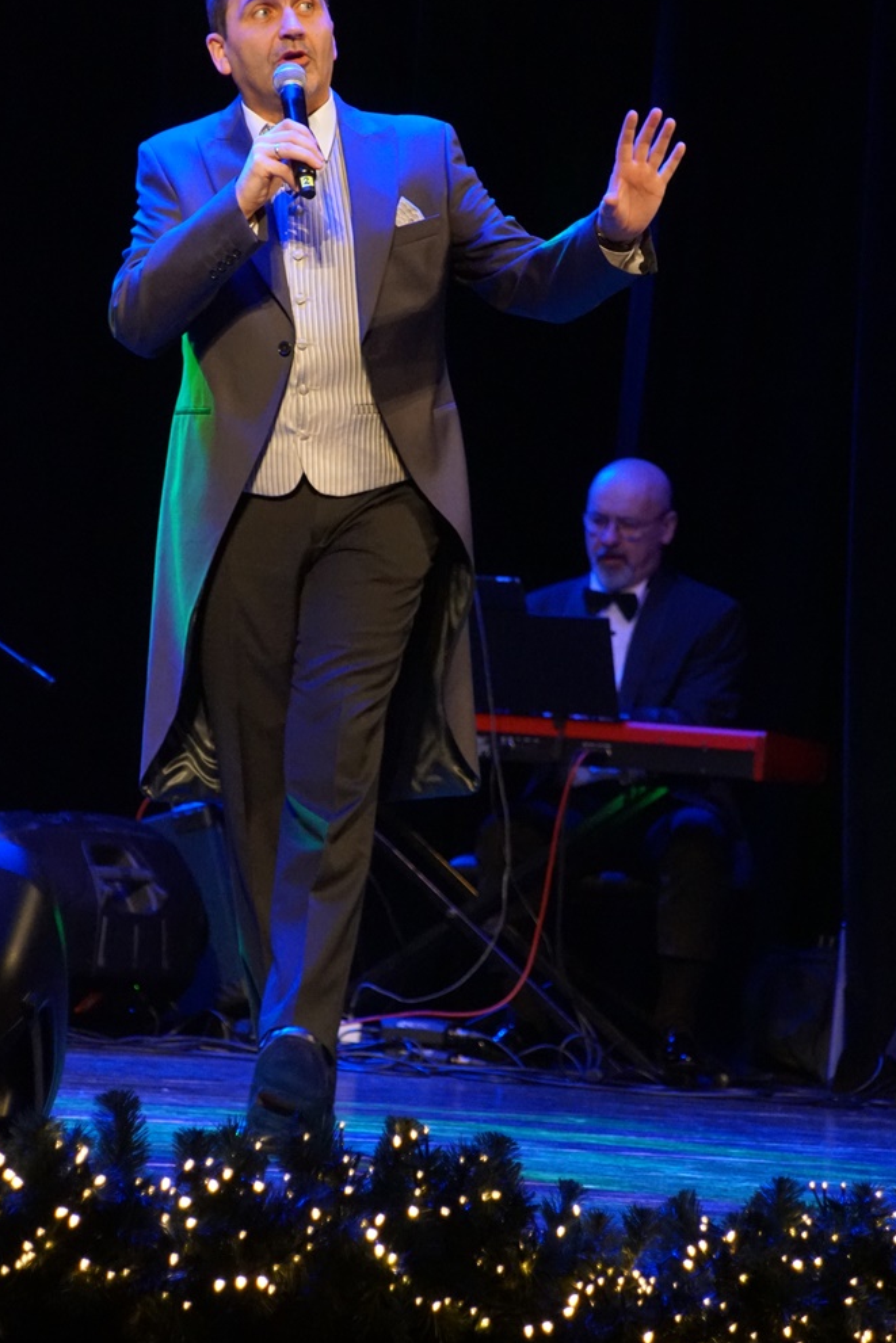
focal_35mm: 218
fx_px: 8135
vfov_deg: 9.4
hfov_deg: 6.3
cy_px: 587
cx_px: 396
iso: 3200
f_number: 5.6
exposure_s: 1/100
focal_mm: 120
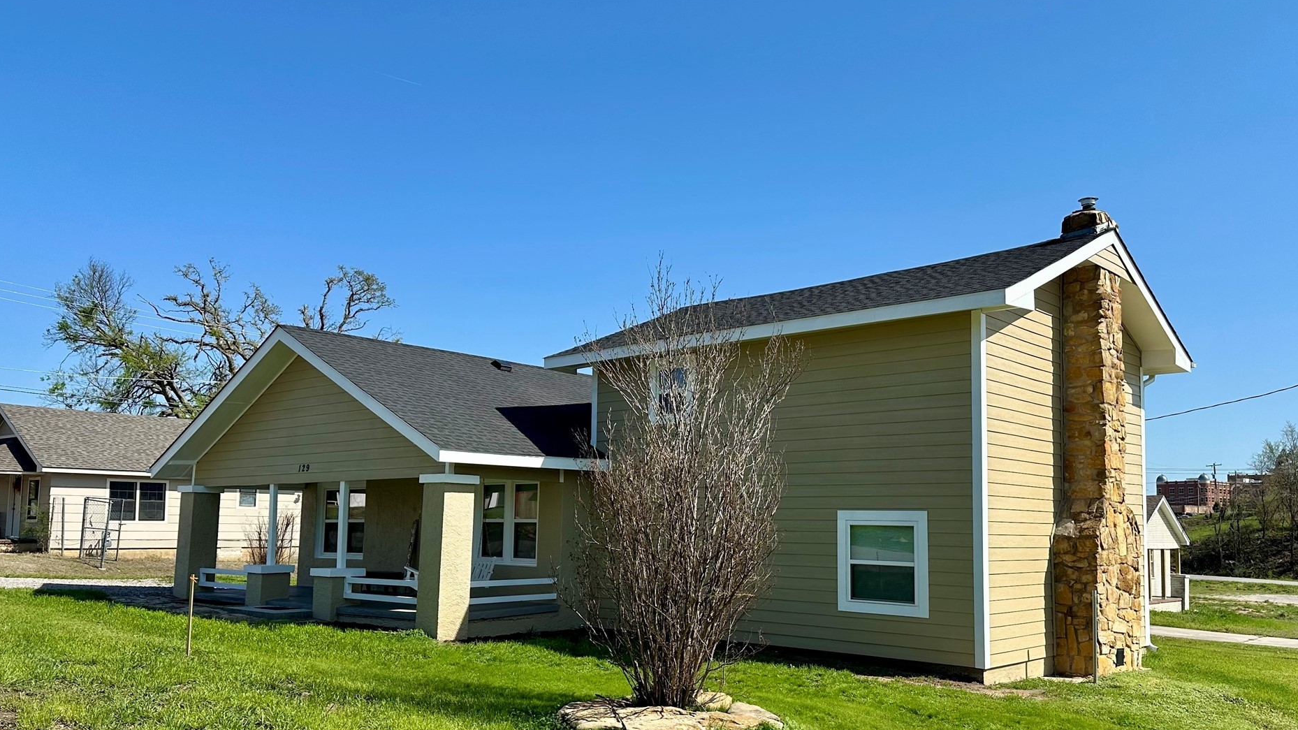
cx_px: 652
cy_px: 415
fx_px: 929
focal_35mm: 27
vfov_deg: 42.8
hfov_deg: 69.9
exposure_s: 1/5000
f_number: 1.78
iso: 80
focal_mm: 6.86
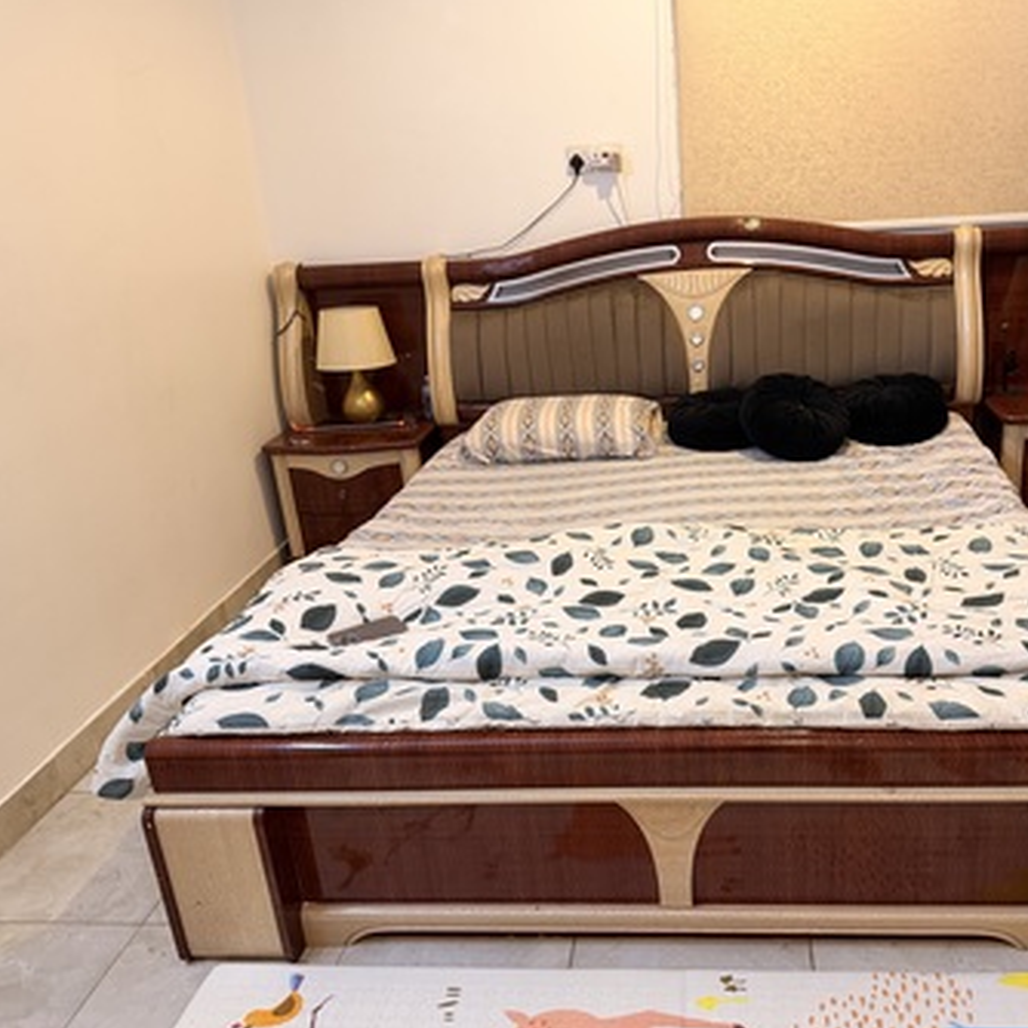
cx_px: 651
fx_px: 974
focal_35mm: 29
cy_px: 509
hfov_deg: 54.9
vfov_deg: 55.6
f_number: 1.78
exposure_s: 1/60
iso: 320
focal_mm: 6.76
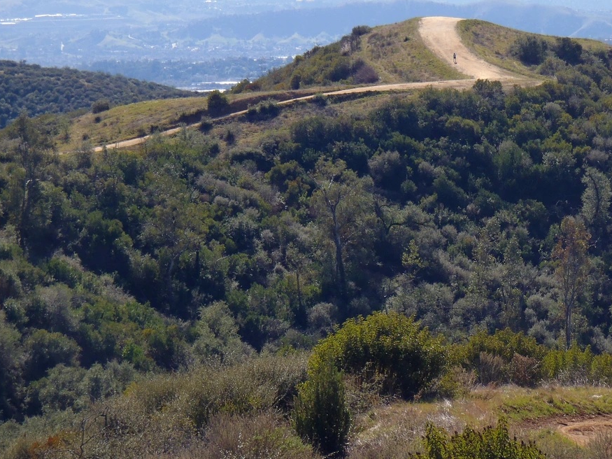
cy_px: 169
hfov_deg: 10.3
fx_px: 3394
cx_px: 387
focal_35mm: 192
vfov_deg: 7.7
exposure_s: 1/250
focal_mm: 25
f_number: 5.9
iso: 80
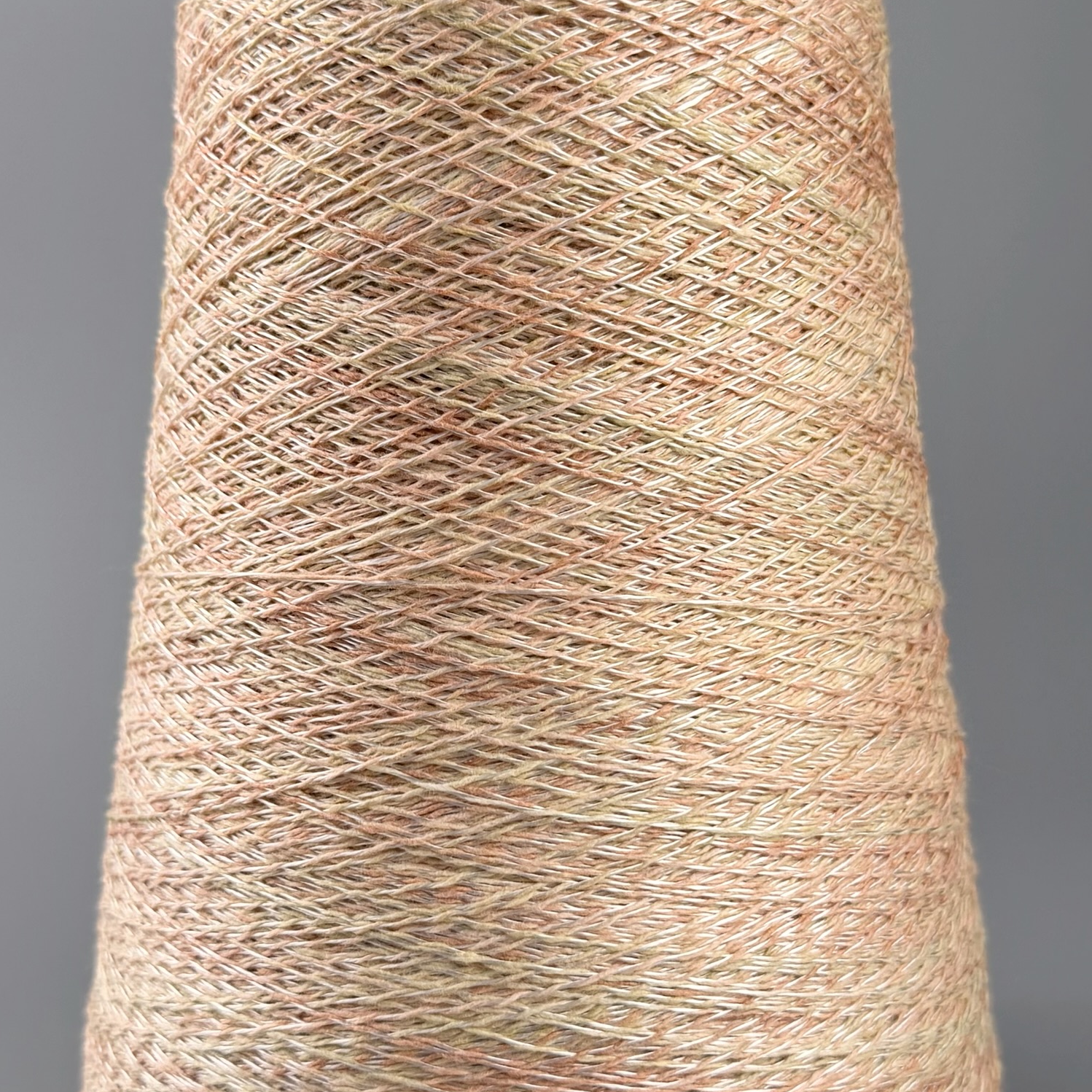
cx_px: 546
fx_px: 1035
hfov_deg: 55.6
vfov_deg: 55.5
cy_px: 612
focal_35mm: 29
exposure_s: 1/765
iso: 80
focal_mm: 6.76
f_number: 1.78
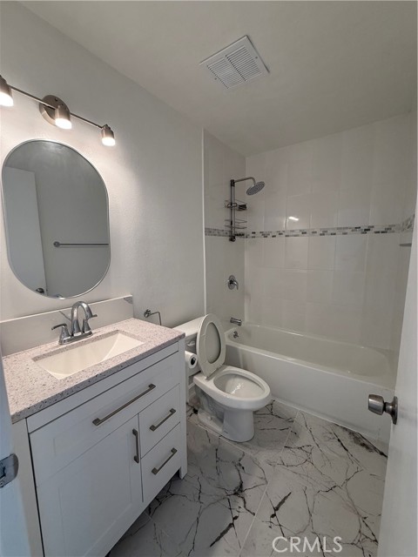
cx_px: 209
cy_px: 278
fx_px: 225
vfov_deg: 102.1
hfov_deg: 85.7
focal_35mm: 14
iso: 125
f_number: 2.2
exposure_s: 1/120
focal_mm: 2.22
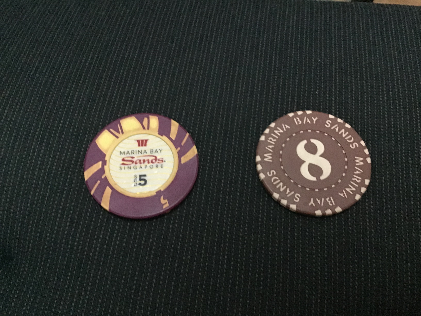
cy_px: 158
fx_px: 377
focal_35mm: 31
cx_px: 210
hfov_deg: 58.4
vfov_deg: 45.4
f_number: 2.4
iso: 400
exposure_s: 1/17
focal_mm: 3.3
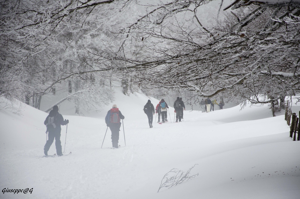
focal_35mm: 158
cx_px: 150
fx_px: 1310
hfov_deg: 13.1
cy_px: 100
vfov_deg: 8.7
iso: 250
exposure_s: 1/250
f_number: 5.6
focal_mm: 105
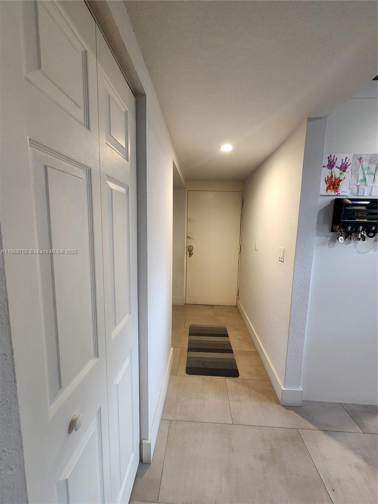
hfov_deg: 89.9
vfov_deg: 106.2
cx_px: 189
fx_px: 189
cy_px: 252
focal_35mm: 13
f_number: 2.2
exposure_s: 1/60
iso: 400
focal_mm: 2.2
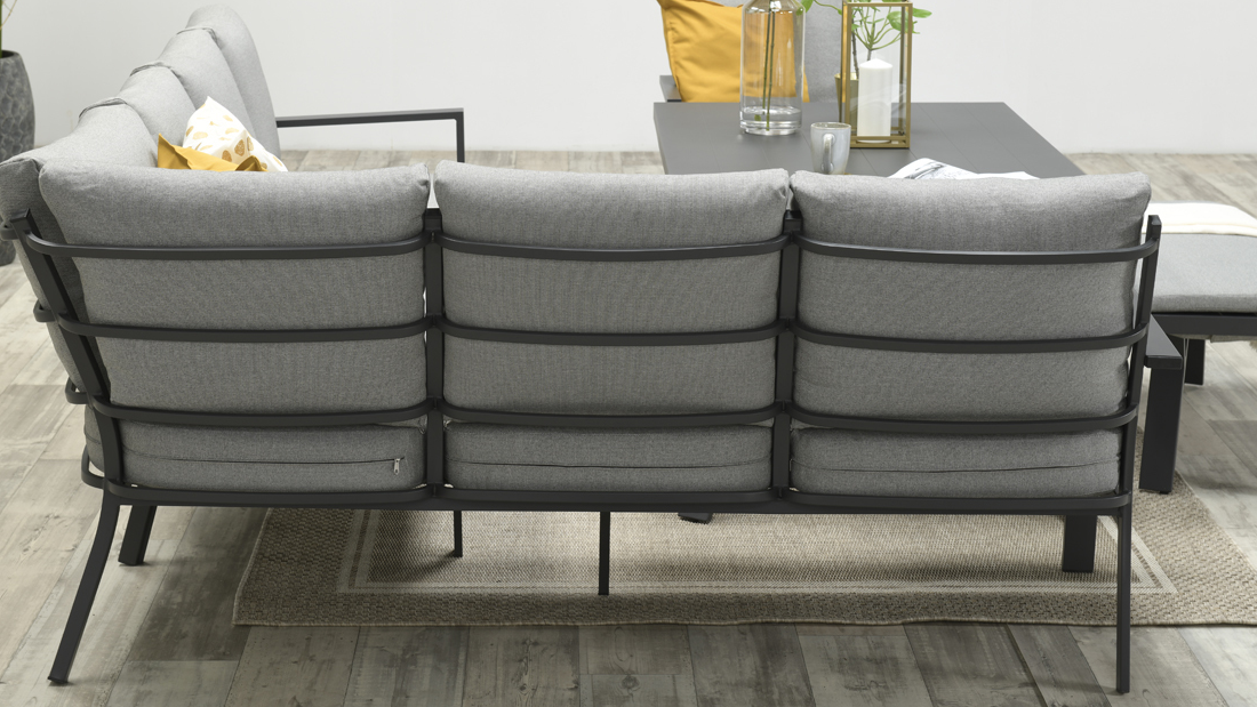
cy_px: 304
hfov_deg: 26.5
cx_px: 581
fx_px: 2667
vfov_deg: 15.1
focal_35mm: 80
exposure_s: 1/200
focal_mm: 70
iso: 64
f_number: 11
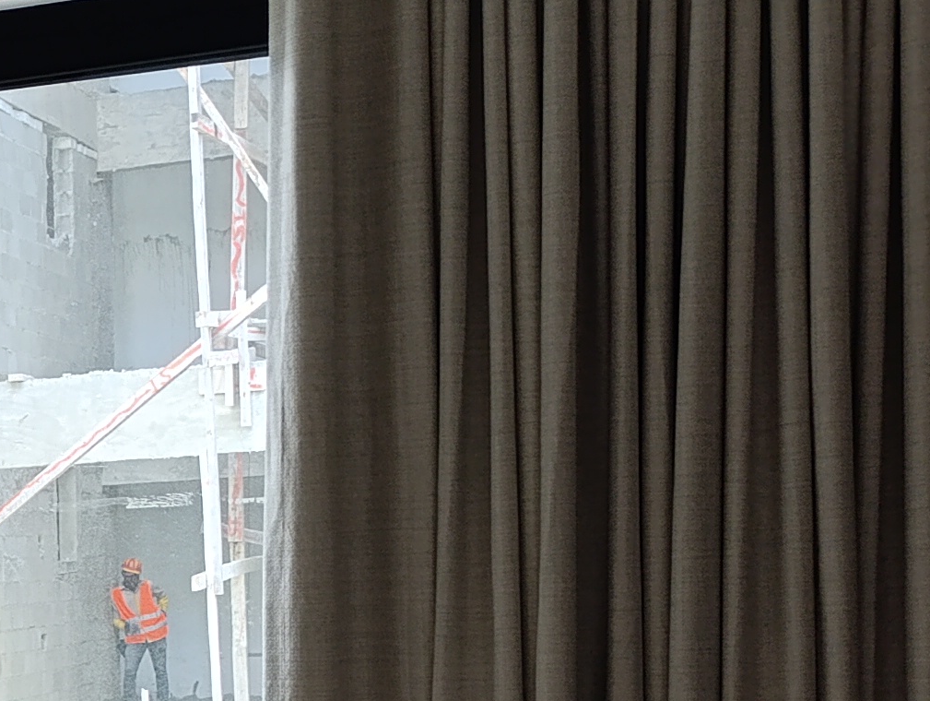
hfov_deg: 17.8
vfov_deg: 15.4
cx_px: -639
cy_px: 808
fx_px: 2502
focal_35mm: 93
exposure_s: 1/100
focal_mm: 6.14
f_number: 1.6
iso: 250
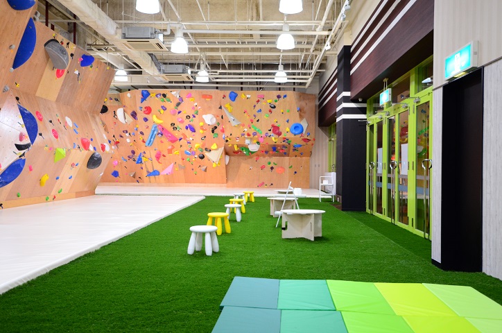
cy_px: 166
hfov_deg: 62.0
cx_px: 251
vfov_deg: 43.5
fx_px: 418
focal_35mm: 30
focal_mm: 20
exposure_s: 1/30
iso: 1600
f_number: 4.5
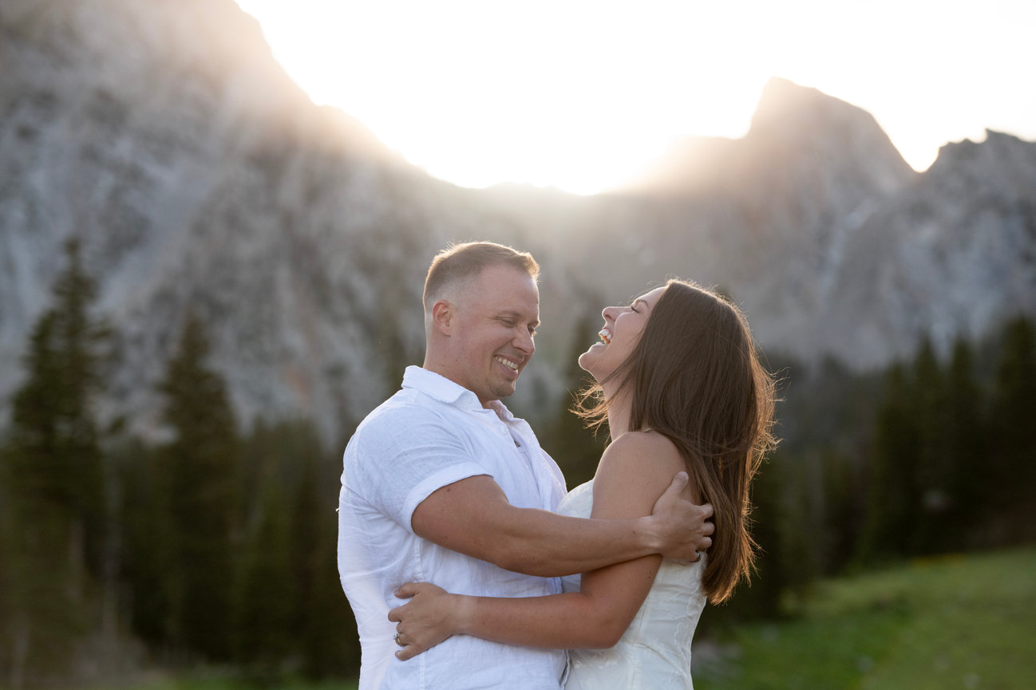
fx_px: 3222
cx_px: 518
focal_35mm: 112
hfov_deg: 18.3
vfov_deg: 12.2
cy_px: 345
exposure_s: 1/1500
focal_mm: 112
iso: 800
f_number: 4
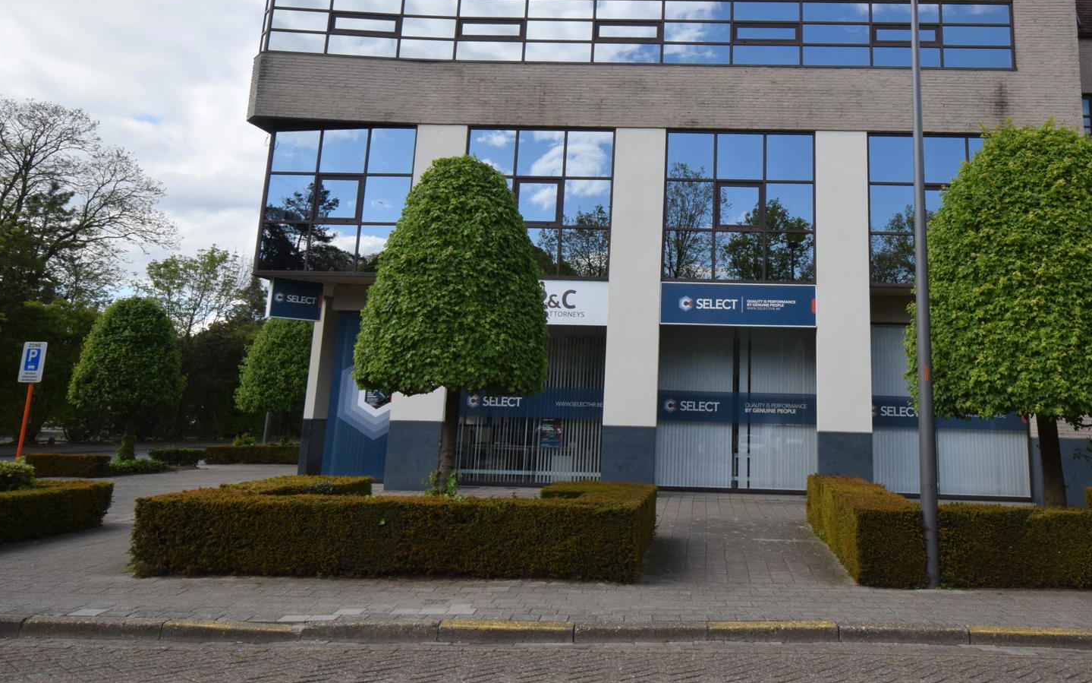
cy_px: 229
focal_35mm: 29
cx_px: 669
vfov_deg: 43.0
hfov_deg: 64.5
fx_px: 852
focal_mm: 15
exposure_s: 1/400
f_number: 13
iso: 800
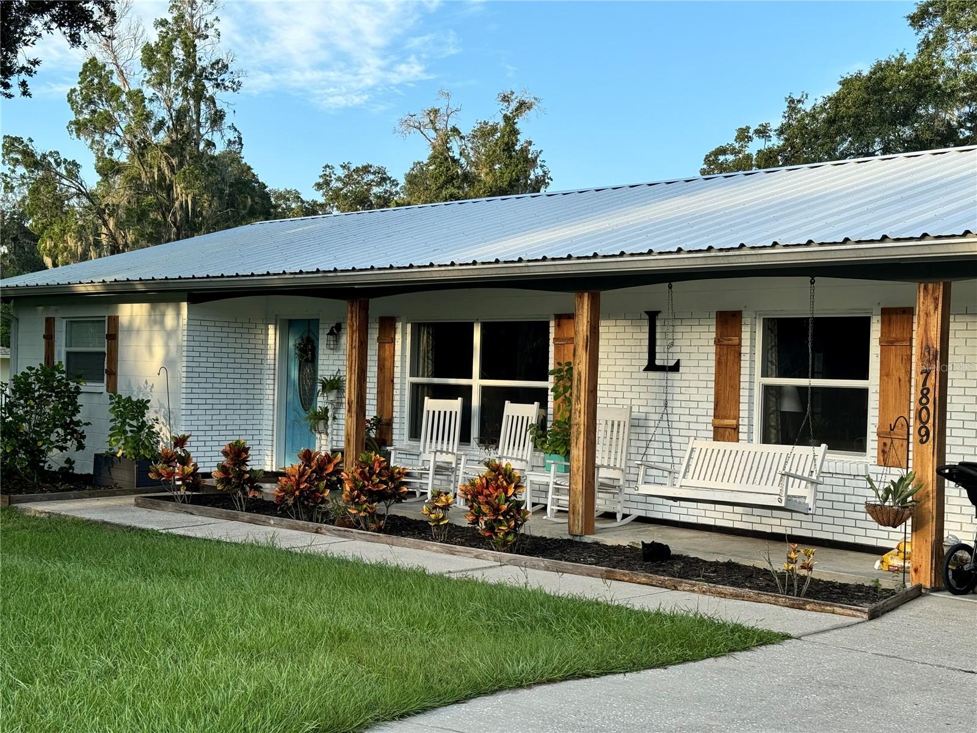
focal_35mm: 48
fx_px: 1355
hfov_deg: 39.7
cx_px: 488
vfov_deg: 30.3
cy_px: 366
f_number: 1.78
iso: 64
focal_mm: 6.76
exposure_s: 1/876
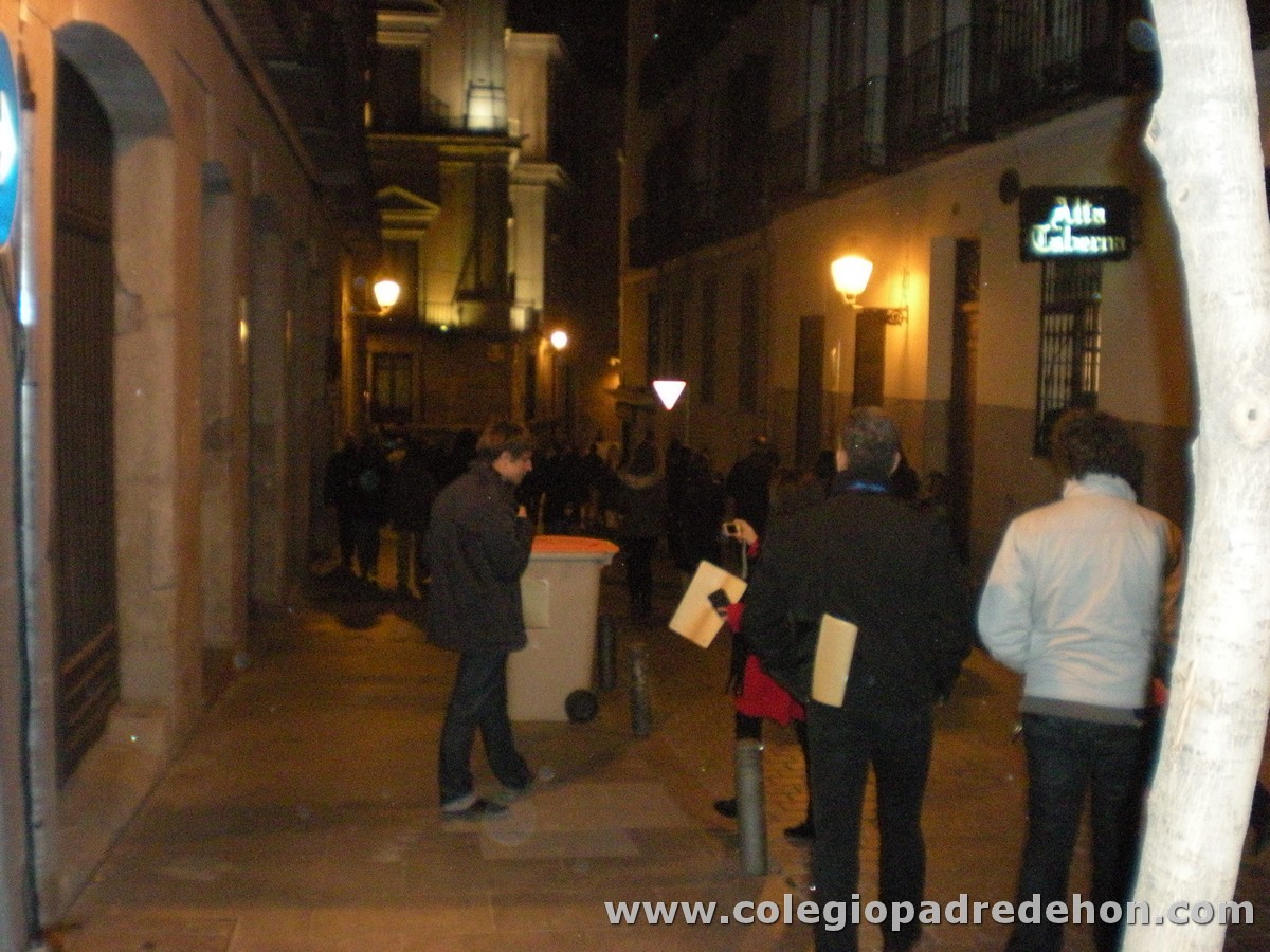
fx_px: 1394
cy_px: 476
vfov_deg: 37.7
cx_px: 635
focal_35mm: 38
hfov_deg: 49.0
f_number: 3.1
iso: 676
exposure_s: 1/60
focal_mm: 6.3
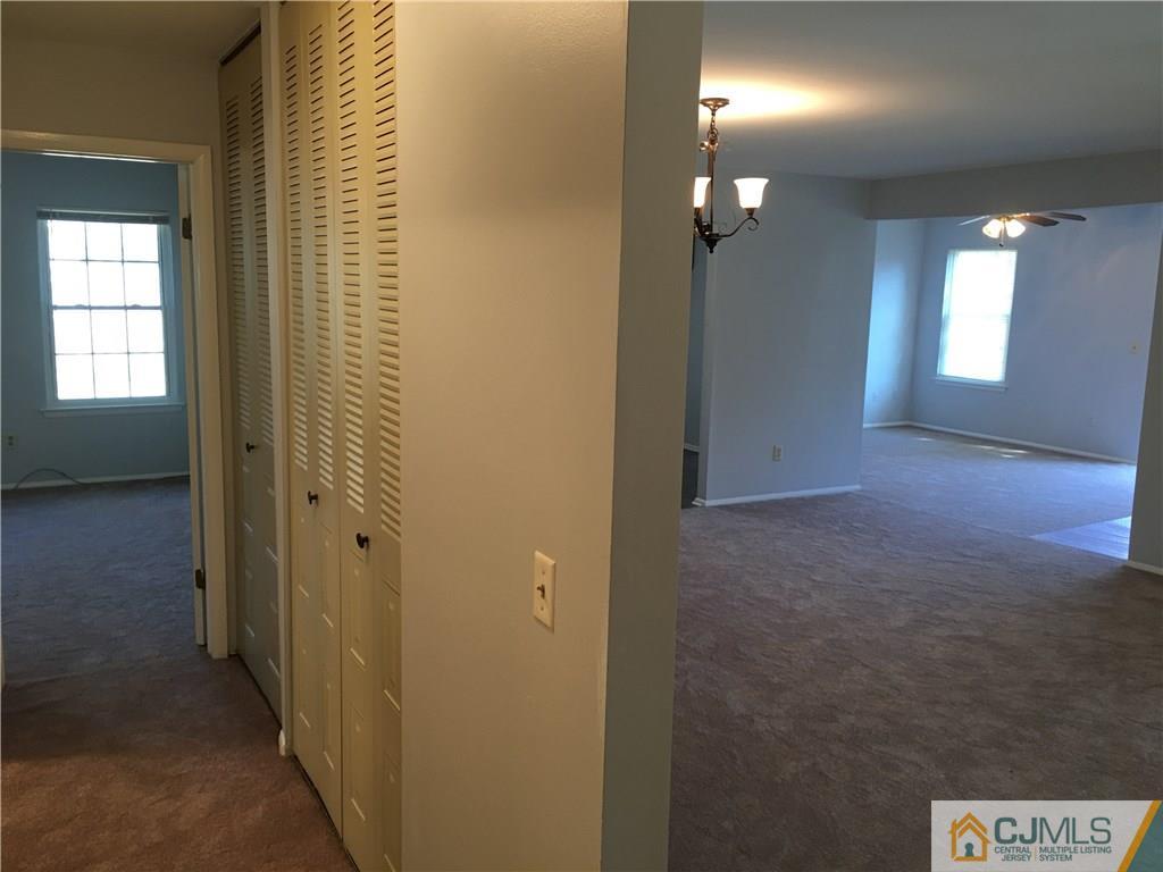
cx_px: 582
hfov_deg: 61.7
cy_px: 436
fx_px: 974
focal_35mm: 29
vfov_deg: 48.2
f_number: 2.2
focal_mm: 4.15
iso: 32
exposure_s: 1/15
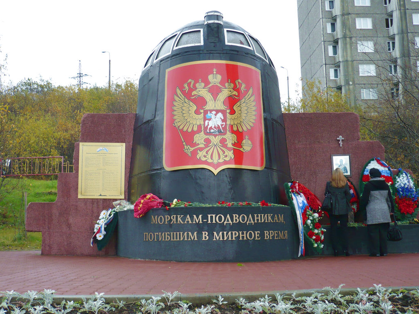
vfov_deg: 29.1
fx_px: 605
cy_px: 157
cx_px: 210
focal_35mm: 50
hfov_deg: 38.2
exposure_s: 1/160
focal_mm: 8.3
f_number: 3.4
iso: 100
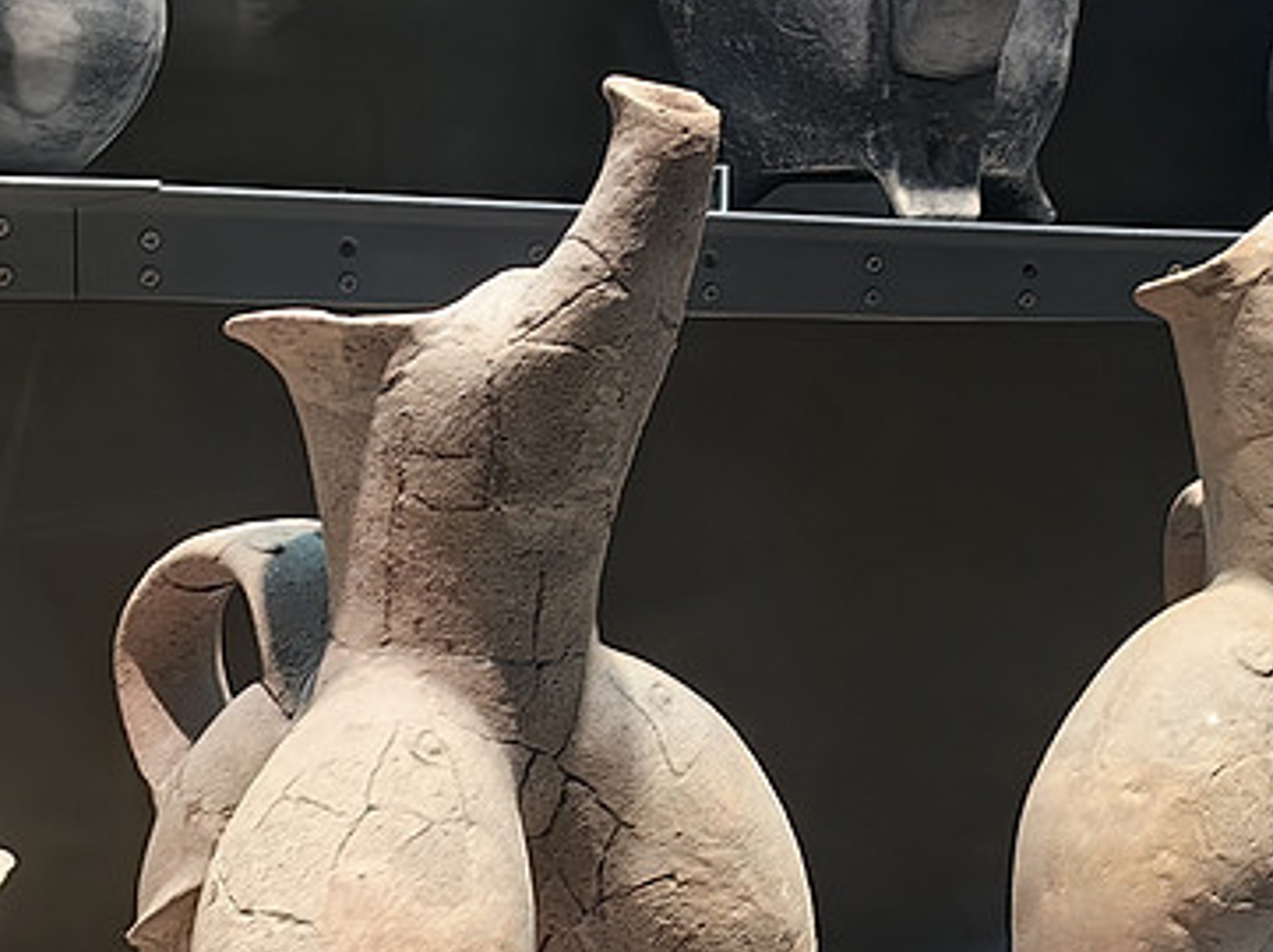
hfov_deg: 27.2
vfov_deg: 20.6
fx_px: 2608
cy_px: 673
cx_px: 899
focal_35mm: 71
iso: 125
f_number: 2
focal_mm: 6.35
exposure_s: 1/100
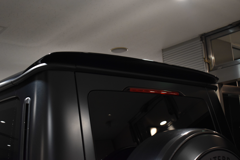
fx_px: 310
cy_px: 80
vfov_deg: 28.9
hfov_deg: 42.3
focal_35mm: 46
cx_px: 120
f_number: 4.5
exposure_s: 1/50
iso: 1400
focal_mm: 31
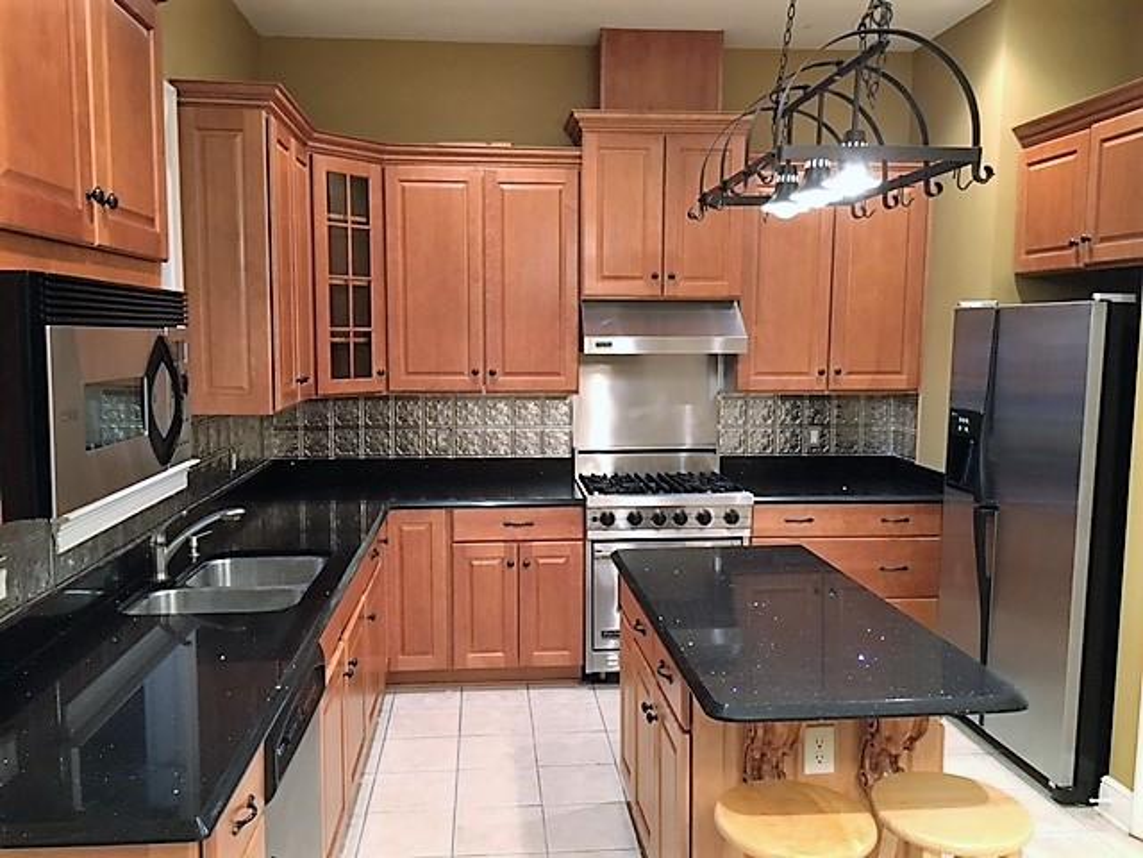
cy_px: 429
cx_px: 572
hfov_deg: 61.7
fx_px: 958
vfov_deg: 48.2
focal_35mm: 29
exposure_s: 1/17
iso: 200
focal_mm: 4.15
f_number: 2.2
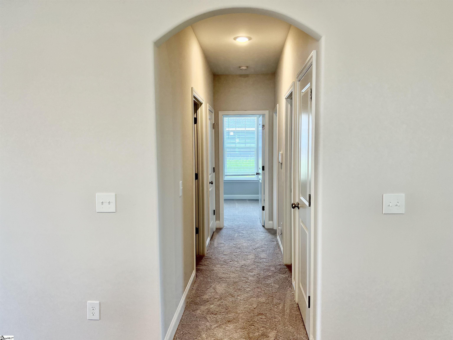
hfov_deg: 67.3
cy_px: 170
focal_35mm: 26
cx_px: 226
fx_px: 340
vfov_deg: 53.1
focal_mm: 5.7
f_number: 1.5
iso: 80
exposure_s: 1/120
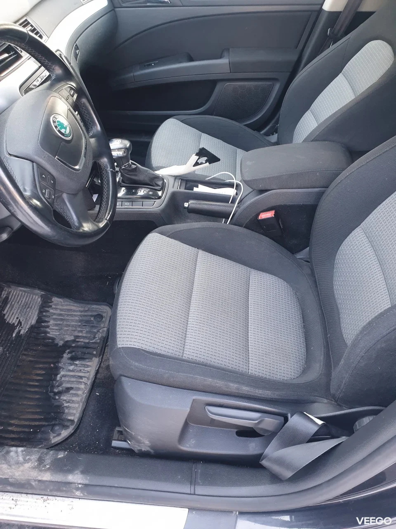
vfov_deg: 67.3
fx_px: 397
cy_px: 264
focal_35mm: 26
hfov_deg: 53.1
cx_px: 198
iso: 160
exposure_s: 1/50
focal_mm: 4.3
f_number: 2.4
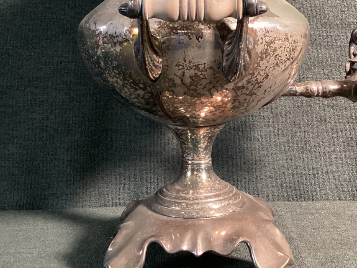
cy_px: 70
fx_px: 567
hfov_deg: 34.8
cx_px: 219
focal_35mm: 55
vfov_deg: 26.3
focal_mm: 3.3
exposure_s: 1/25
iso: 320
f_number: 2.4
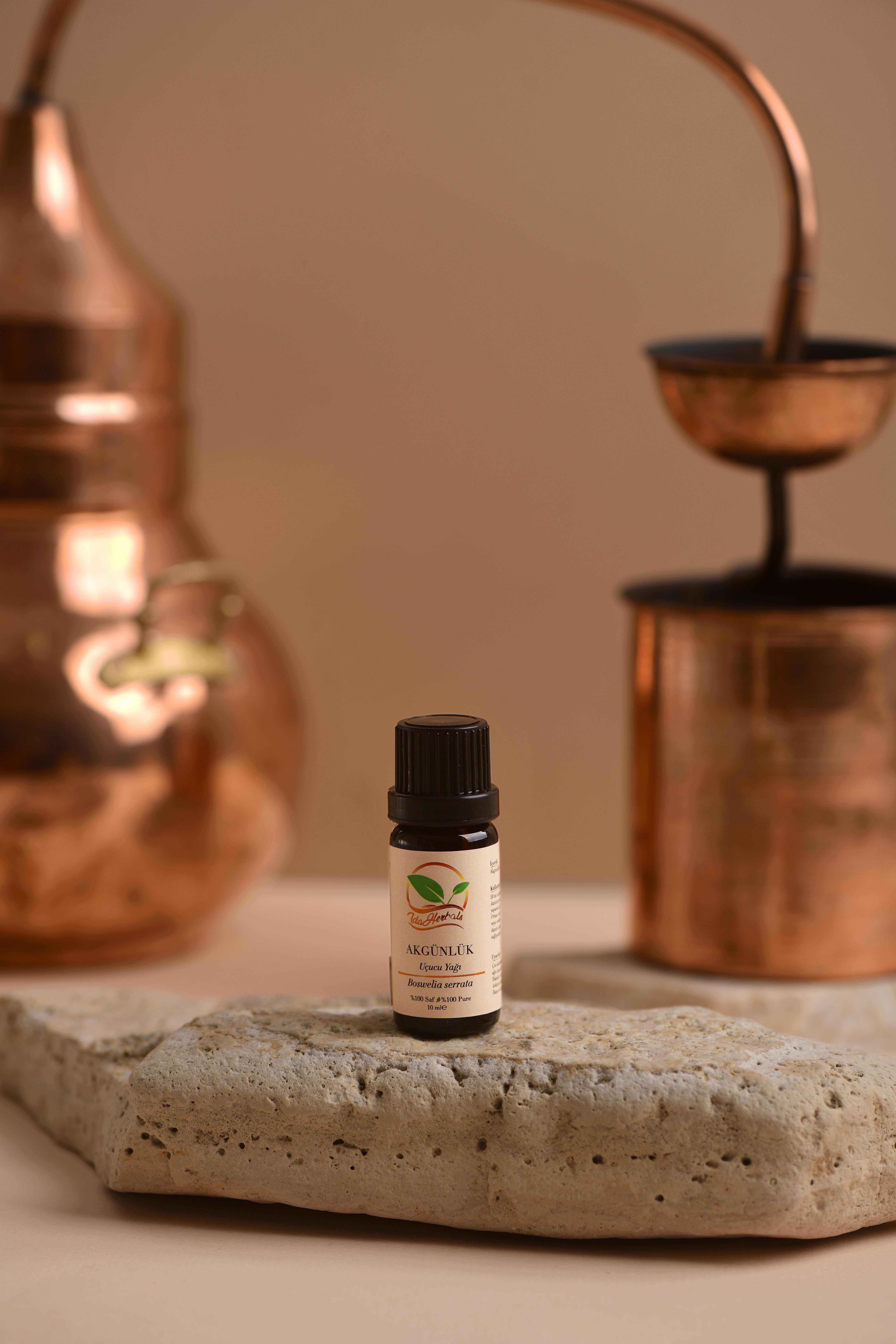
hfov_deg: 13.0
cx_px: 448
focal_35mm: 105
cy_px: 672
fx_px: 3920
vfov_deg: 19.5
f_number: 6.3
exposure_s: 1/160
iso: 31
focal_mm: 105
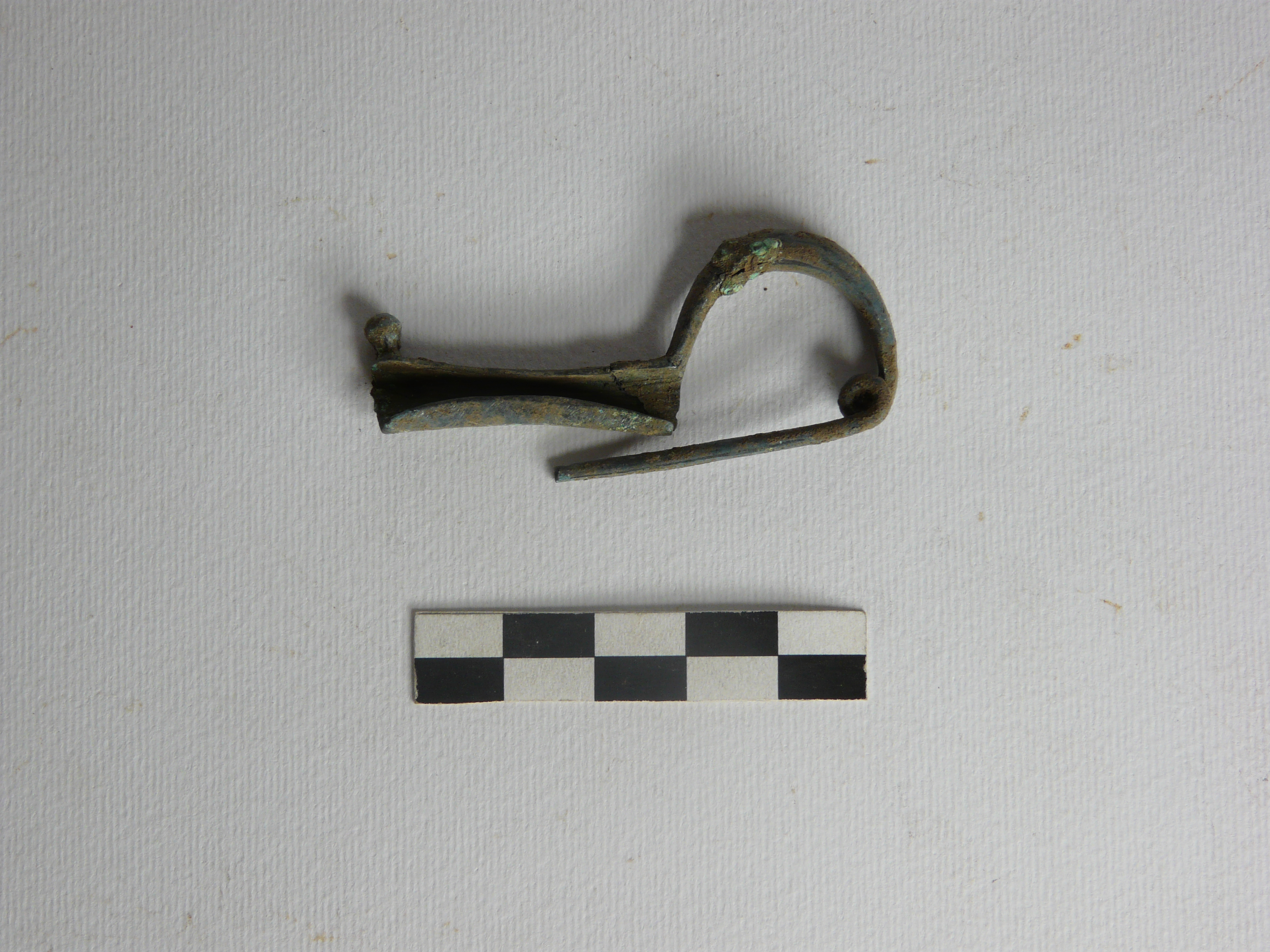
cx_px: 635
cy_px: 476
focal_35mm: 69
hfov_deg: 28.2
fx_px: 2531
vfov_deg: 21.3
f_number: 4
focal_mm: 11.4
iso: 100
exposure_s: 1/100
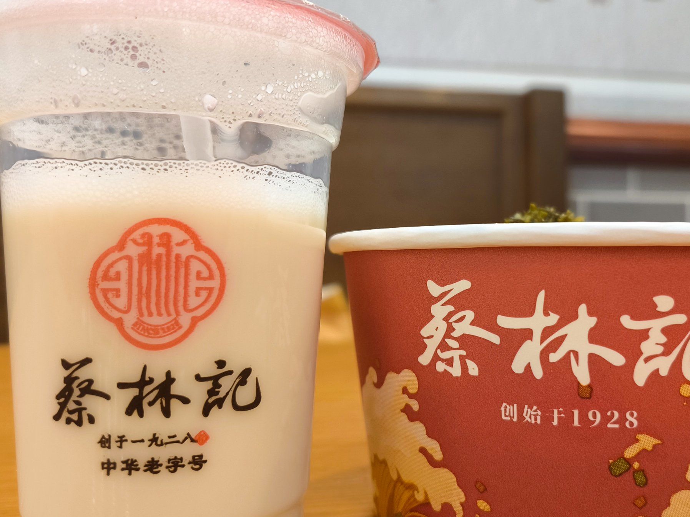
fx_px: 698
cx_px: 420
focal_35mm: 35
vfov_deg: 40.7
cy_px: 251
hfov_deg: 52.2
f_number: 1.7
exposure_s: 1/50
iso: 400
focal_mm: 5.35
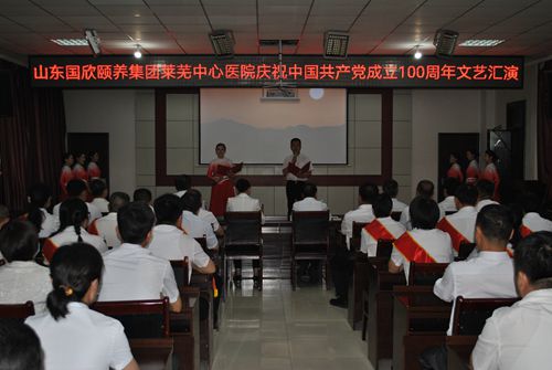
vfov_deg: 30.0
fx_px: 691
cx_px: 276
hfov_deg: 43.5
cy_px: 185
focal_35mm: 45
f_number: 4.5
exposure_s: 1/60
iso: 200
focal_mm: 30
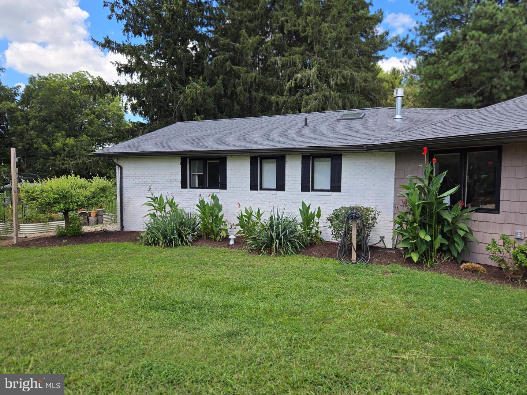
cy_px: 198
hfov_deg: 73.9
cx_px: 264
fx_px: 350
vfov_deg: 58.9
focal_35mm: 23
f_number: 1.8
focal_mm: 5.4
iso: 25
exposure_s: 1/973
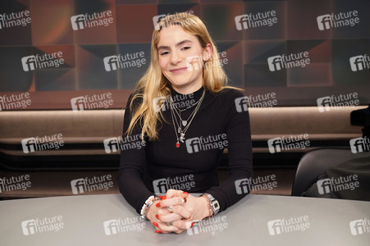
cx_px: 185
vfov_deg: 42.3
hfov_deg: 60.3
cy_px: 123
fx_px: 318
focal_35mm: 31
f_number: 5
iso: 2000
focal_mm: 31
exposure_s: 1/160
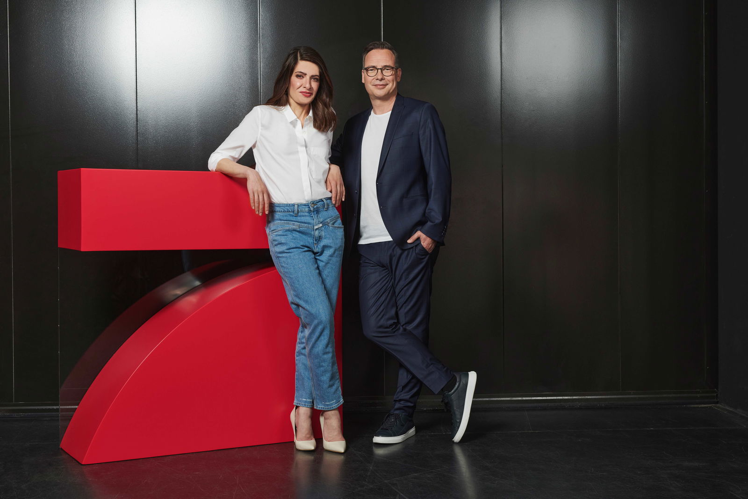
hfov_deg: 39.6
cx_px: 374
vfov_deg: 27.0
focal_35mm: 50
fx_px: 1039
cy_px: 250
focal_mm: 50
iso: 400
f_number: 7.1
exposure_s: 1/200
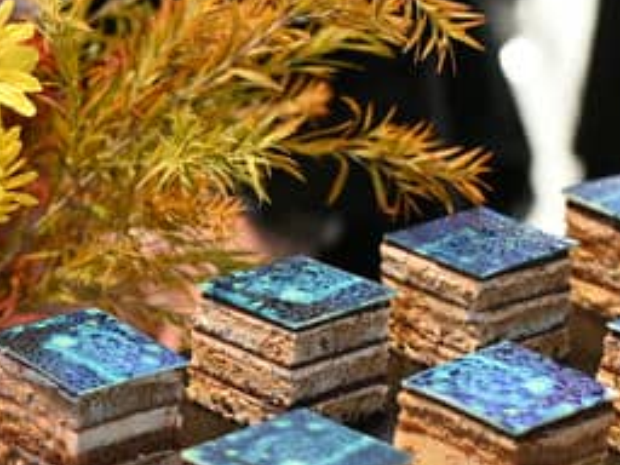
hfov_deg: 11.5
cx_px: -107
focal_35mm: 169
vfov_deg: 8.8
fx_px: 3027
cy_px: 343
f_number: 4
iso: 3200
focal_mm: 45
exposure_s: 1/60
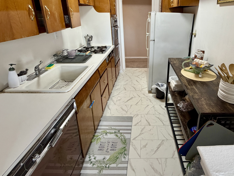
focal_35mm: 20
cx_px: 146
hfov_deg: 80.2
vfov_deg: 64.0
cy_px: 56
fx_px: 135
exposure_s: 1/60
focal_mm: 2.22
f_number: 2.2
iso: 250
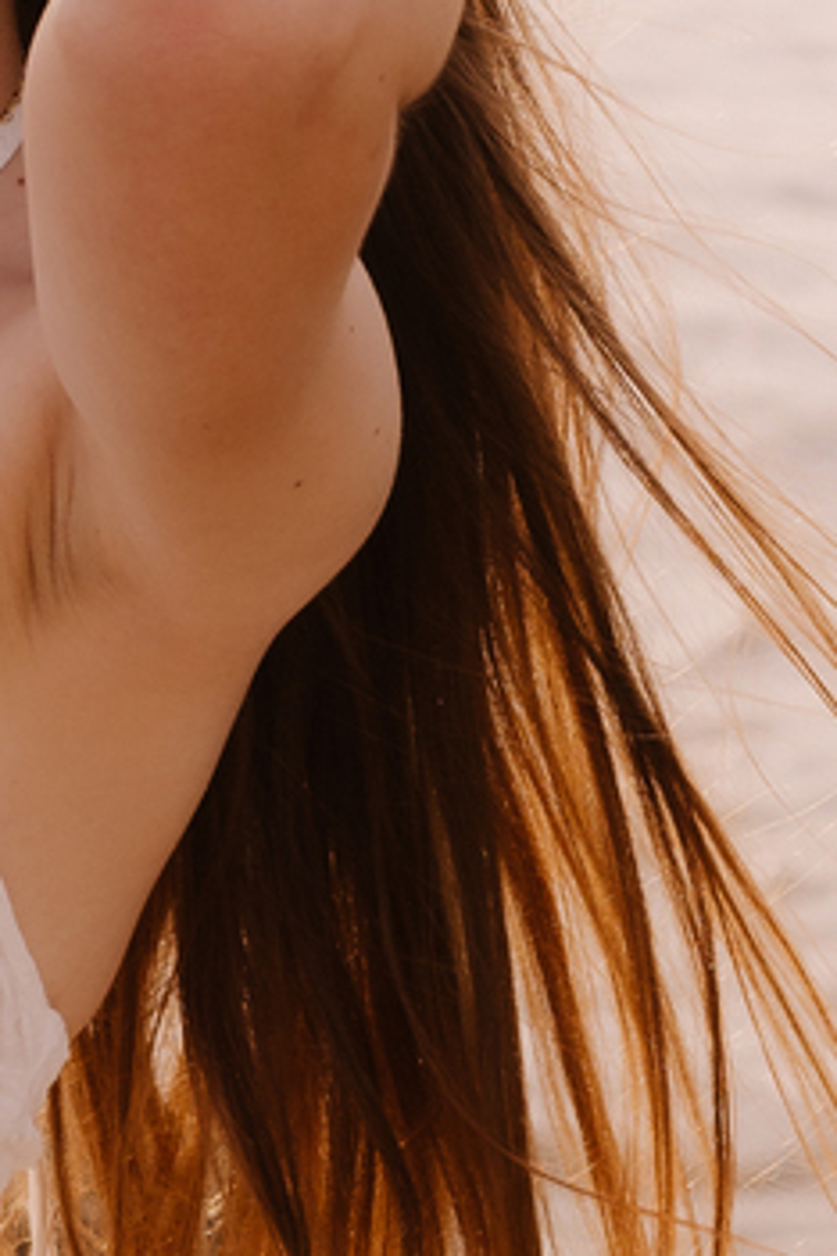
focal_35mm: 257
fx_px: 8962
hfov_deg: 5.3
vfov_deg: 8.0
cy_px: 777
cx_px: 143
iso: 200
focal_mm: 50
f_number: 5.6
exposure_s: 1/1250
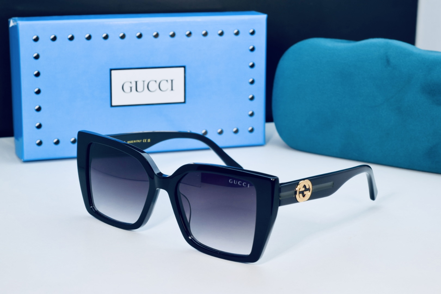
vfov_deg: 18.2
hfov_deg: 27.0
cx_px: 220
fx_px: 919
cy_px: 147
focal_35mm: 75
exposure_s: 1/80
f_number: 7.1
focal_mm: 50
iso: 125
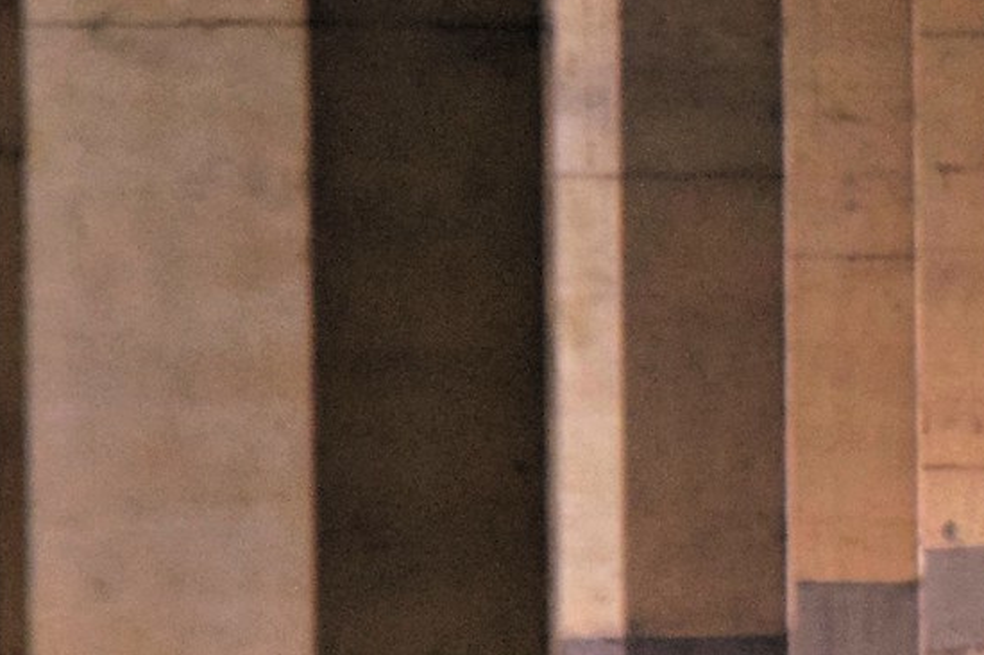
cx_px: 1297
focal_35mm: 687
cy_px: 629
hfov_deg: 3.0
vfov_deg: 2.0
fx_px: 18771
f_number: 5.6
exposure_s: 1/160
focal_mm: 105
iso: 2200
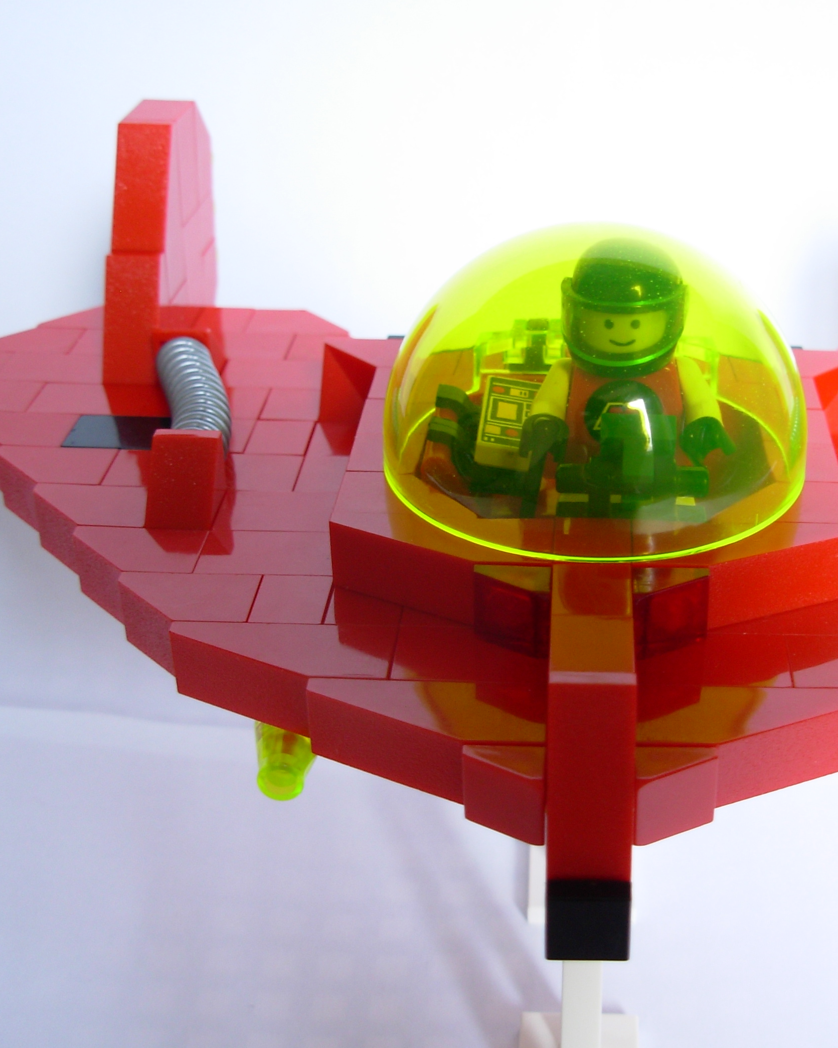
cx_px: 613
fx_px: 1550
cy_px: 520
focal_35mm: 50
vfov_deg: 37.3
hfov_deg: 29.8
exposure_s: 1/13.1
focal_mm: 6.3
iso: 50
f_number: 2.9
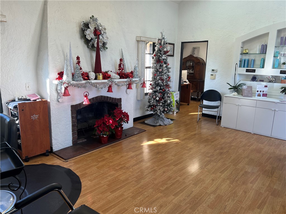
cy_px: 107
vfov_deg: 53.1
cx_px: 143
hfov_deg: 67.3
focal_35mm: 26
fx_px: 215
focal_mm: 5.7
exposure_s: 1/120
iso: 50
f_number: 1.5
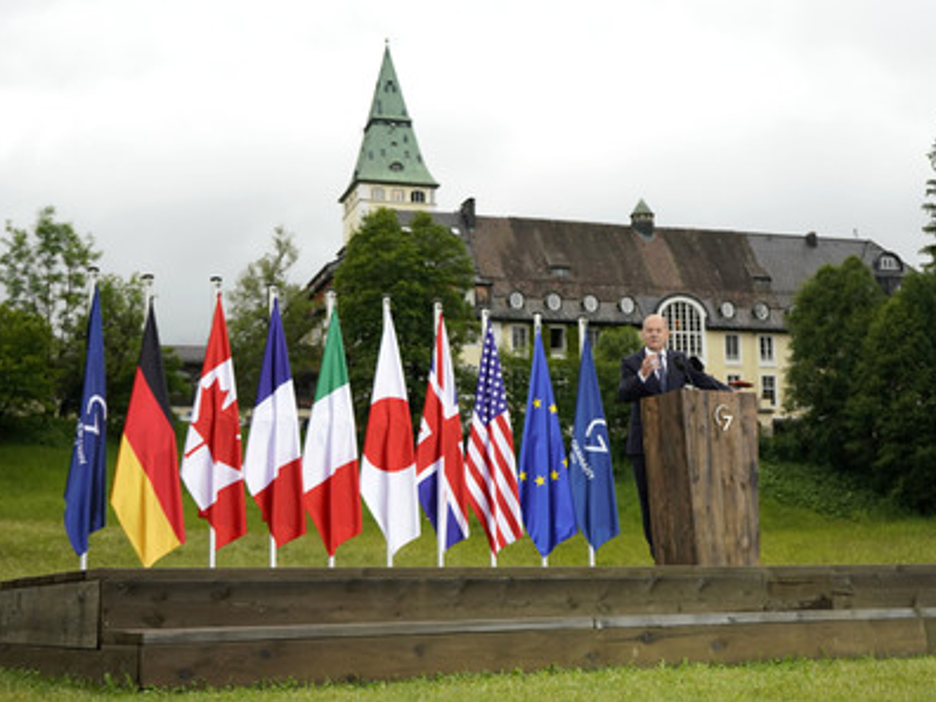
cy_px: 350
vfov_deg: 30.9
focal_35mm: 47
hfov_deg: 40.4
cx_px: 460
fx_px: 1271
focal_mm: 43
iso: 800
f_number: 4.5
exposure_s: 1/800
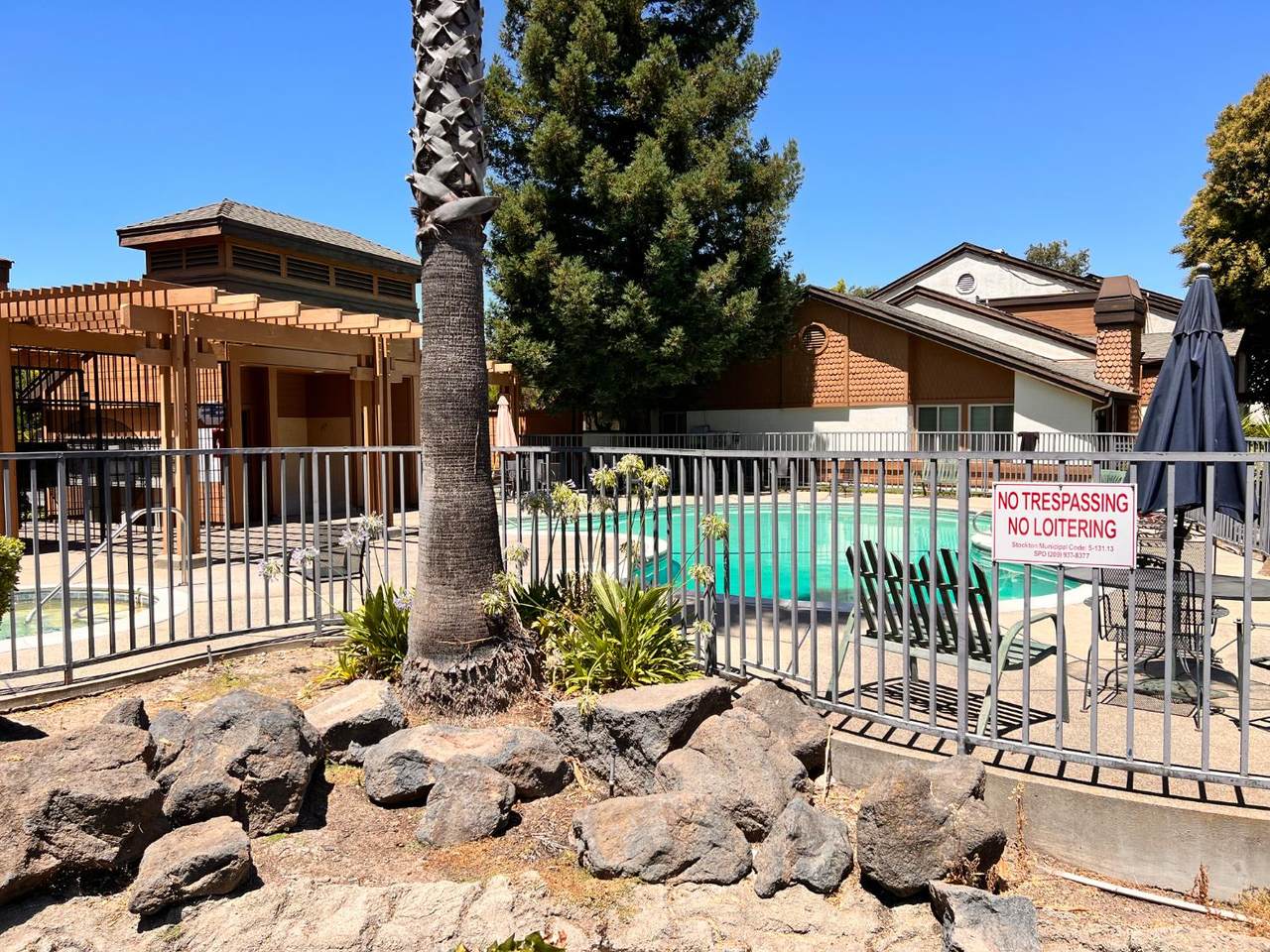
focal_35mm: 26
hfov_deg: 67.3
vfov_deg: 53.1
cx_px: 635
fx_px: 954
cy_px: 476
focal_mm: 5.7
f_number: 1.5
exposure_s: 1/3356
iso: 50
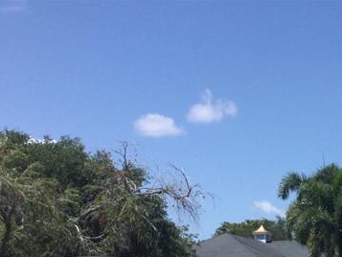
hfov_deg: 21.0
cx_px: 367
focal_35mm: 89
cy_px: 367
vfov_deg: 15.5
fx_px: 880
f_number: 2.4
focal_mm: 3.3
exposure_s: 1/1597
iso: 25
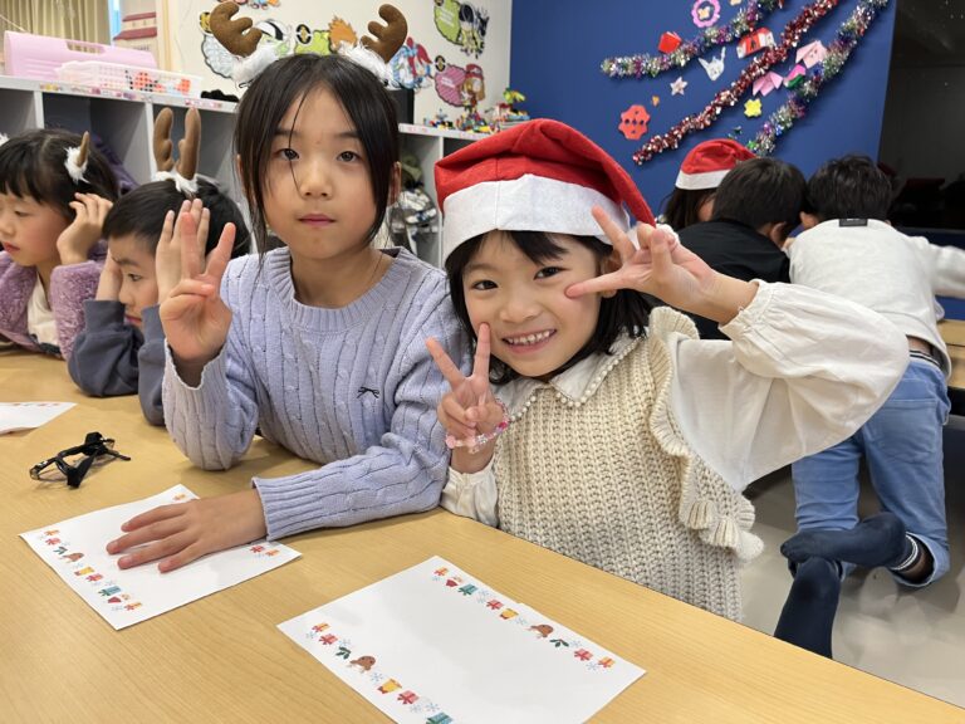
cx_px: 482
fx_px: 725
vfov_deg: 53.1
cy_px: 362
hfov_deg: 67.3
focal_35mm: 26
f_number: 1.6
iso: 125
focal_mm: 5.1
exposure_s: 1/94
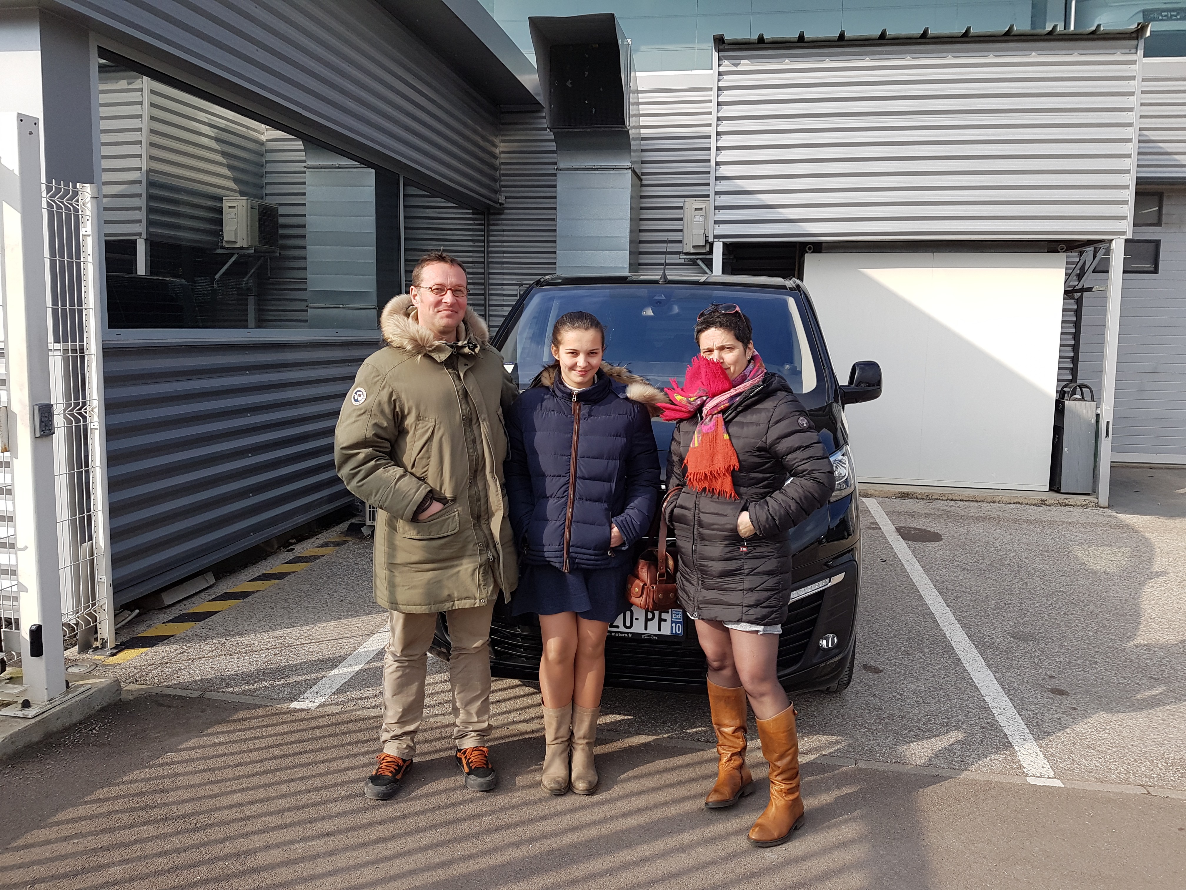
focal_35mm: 26
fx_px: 891
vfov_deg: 53.1
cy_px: 445
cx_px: 593
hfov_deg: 67.3
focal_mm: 4.2
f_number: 1.7
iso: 40
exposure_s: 1/1224
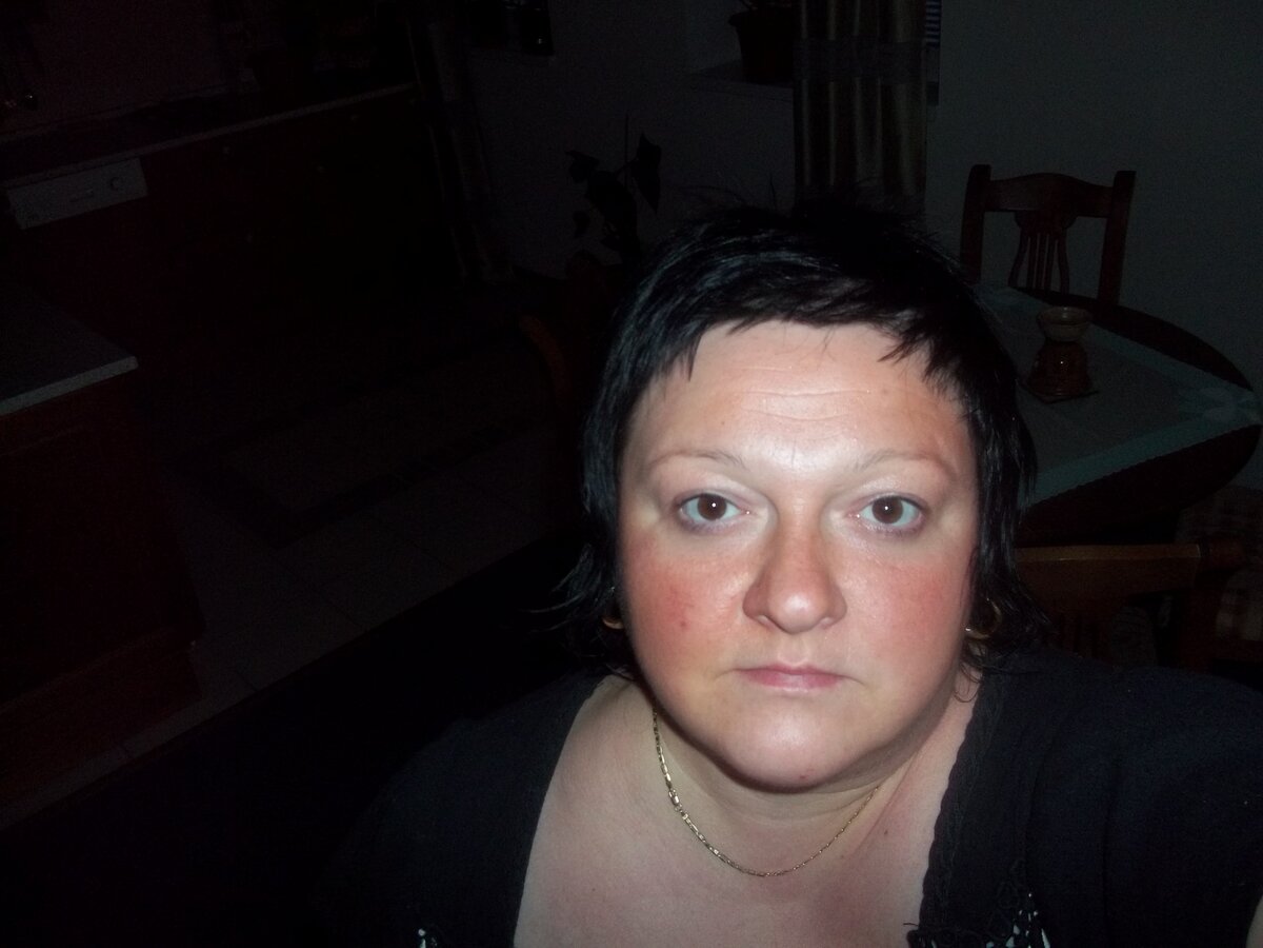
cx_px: 632
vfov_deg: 44.2
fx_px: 1168
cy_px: 474
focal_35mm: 32
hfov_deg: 56.8
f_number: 2.9
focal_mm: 5.7
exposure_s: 1/30
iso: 160
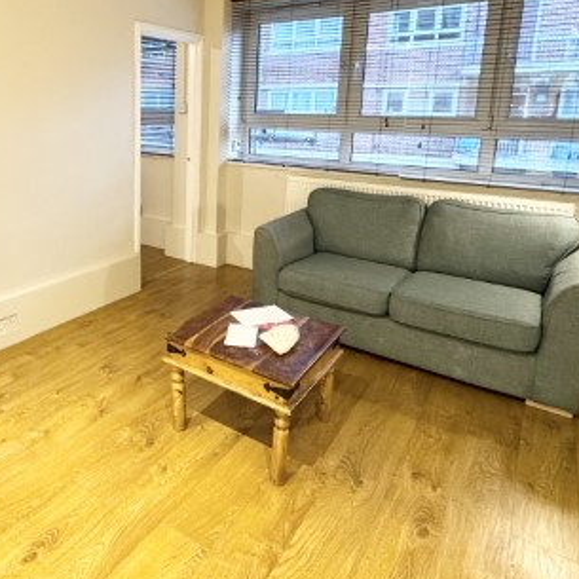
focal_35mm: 26
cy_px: 194
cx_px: 159
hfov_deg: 58.4
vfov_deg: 59.6
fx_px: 492
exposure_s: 1/50
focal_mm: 2.22
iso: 320
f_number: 2.2
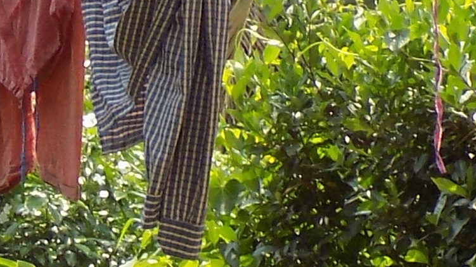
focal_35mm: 413
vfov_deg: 2.9
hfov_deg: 5.2
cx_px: -238
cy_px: 340
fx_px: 5211
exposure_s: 1/200
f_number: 4.3
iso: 80
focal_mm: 13.9
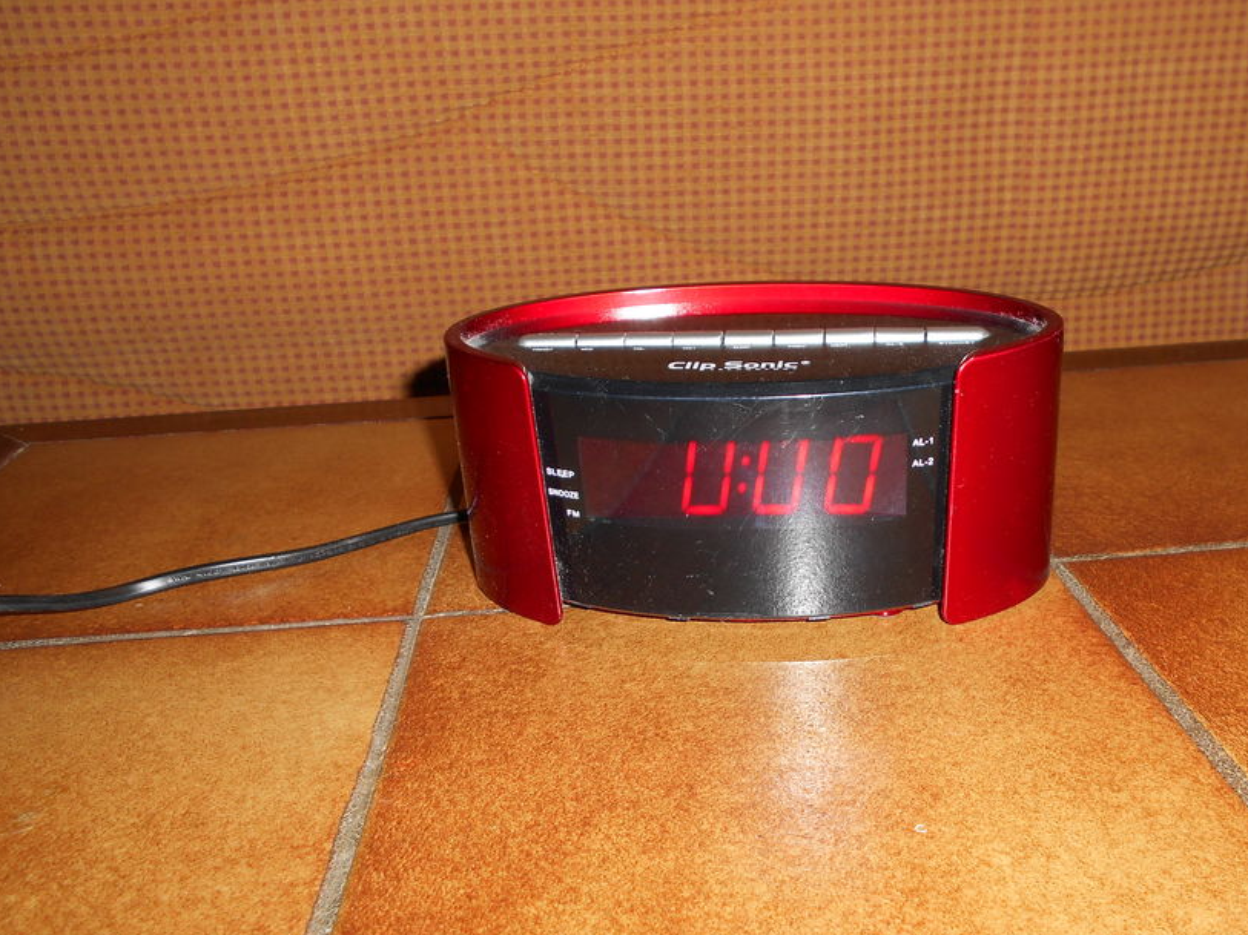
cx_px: 761
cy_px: 513
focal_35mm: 32
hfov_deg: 56.3
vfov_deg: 44.1
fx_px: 1153
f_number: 3.2
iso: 80
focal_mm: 4.6
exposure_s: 1/25
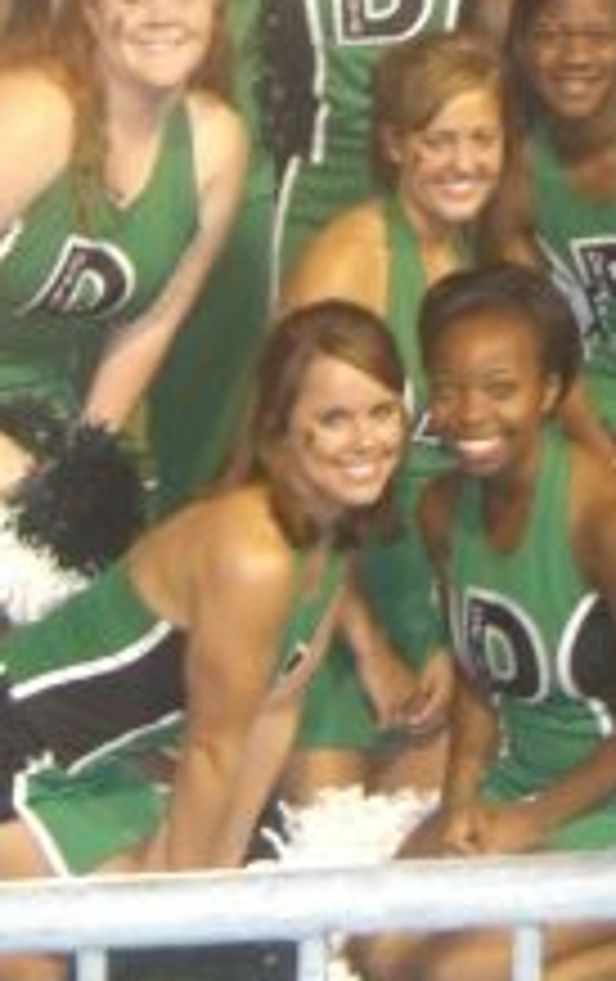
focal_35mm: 118
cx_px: 571
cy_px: 45
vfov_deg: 17.3
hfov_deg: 11.1
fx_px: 3157
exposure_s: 1/80
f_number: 2.8
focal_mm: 7.9
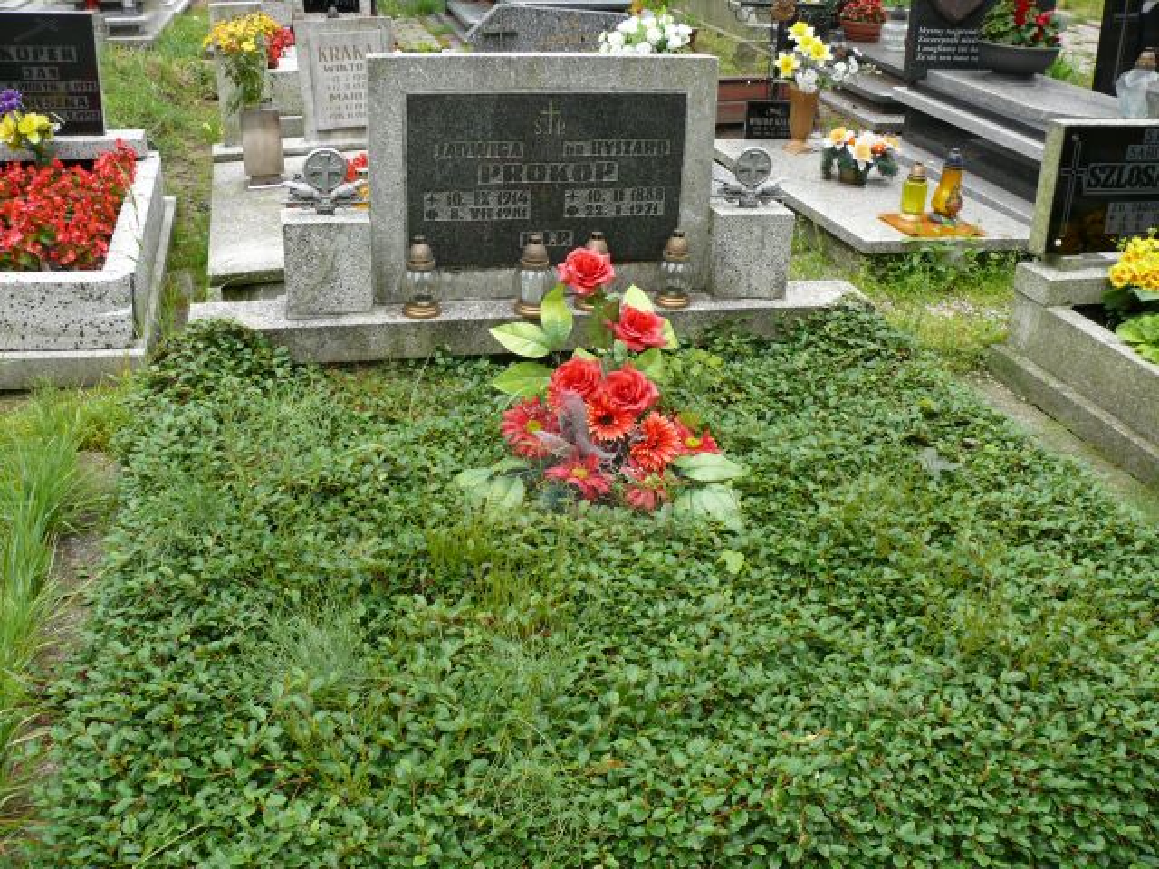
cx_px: 580
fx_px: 1172
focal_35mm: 35
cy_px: 434
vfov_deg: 40.7
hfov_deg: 52.6
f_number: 2.8
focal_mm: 7.4
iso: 100
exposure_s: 1/100
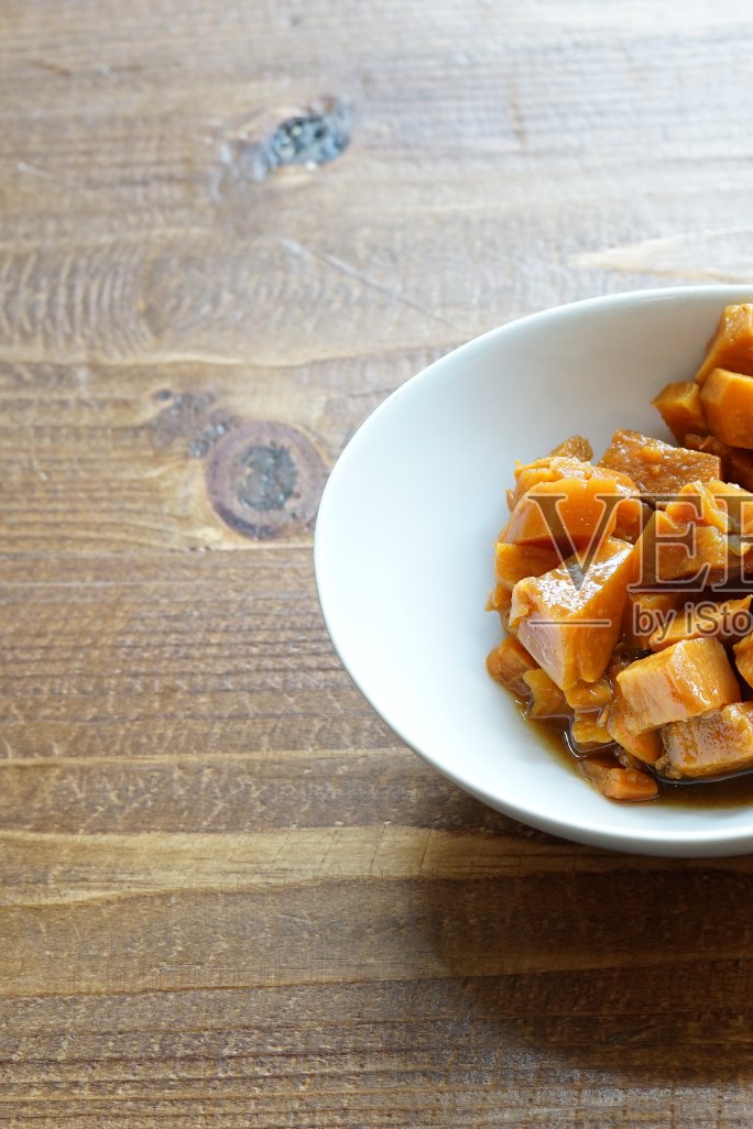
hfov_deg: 17.2
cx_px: 711
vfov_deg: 26.0
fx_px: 2447
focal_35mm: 78
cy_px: 569
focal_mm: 50
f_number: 5.6
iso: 400
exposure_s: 1/25
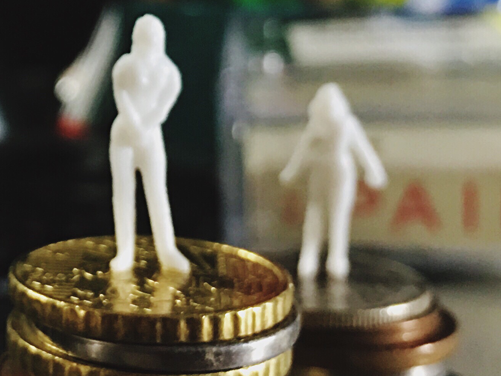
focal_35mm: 89
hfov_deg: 21.6
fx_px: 1288
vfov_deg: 16.1
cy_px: -32
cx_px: 58
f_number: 2.2
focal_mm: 4.15
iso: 125
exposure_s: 1/17
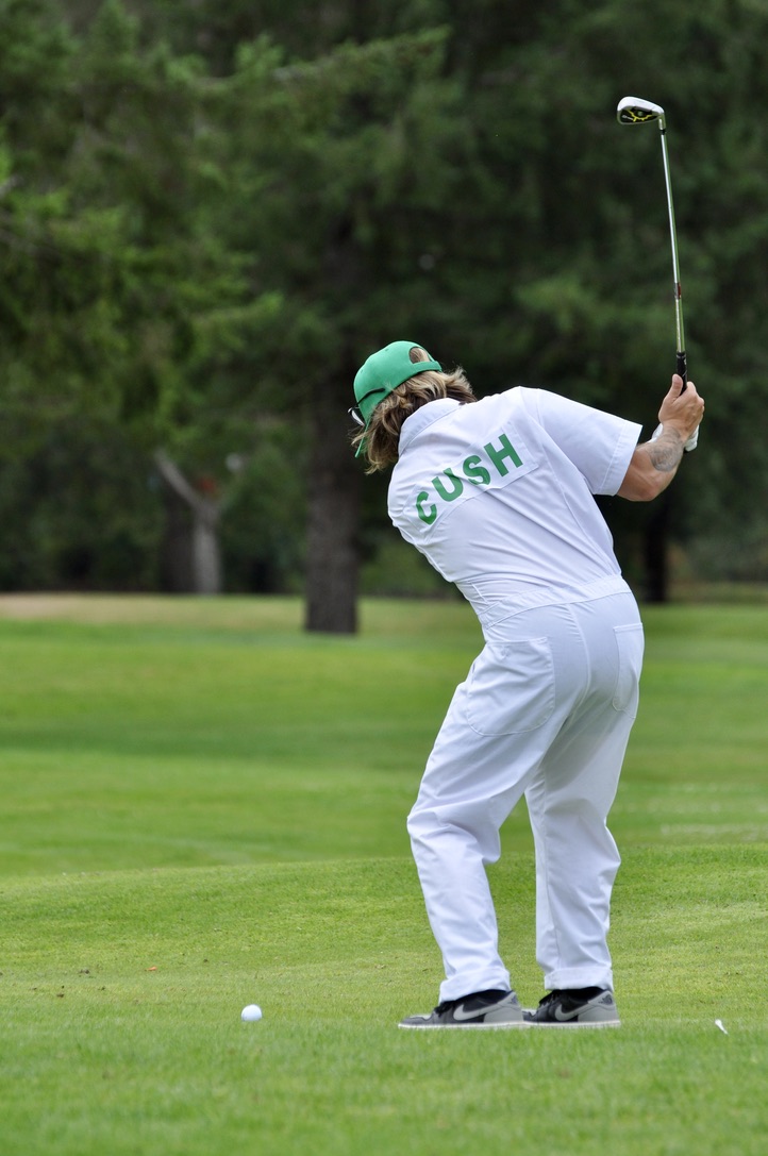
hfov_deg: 5.1
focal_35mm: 270
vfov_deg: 7.6
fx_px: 8661
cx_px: 384
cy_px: 578
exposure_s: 1/1250
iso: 400
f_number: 5.3
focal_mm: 180
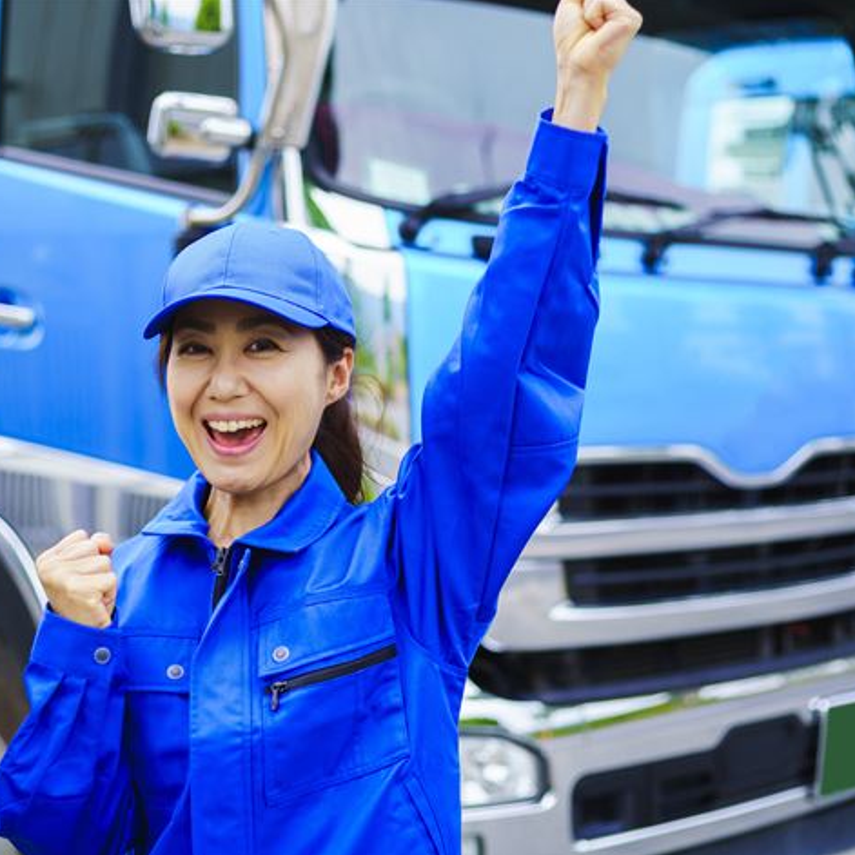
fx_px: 1816
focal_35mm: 65
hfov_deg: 26.5
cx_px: 396
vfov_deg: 26.5
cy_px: 432
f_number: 2.5
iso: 100
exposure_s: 1/400
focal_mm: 50
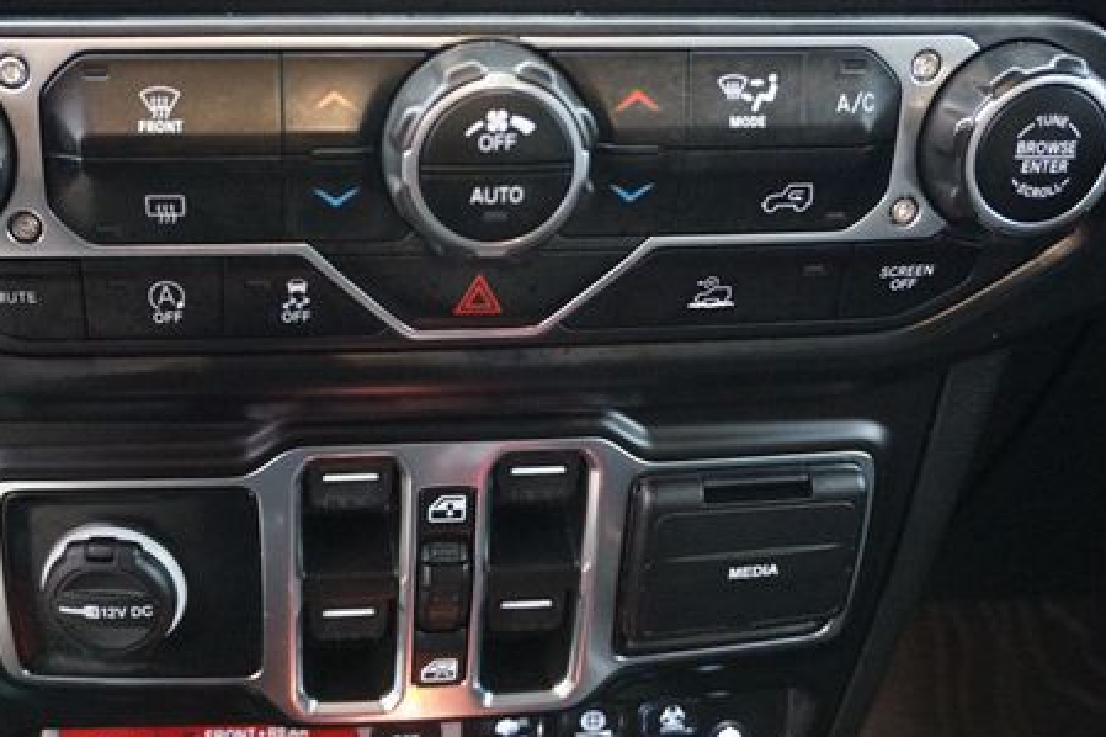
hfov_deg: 41.7
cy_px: 407
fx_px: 1443
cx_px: 421
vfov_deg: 28.6
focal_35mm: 47
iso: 3200
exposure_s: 1/30
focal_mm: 22
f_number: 4
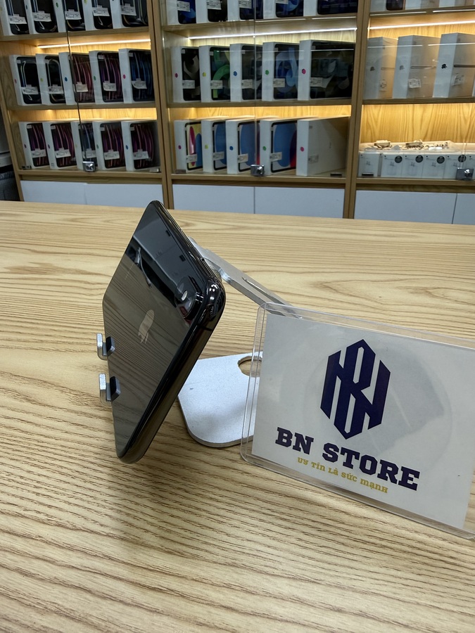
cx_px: 238
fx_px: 439
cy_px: 316
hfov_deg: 56.8
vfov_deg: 71.6
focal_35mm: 24
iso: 100
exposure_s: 1/120
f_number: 2.2
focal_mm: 2.22
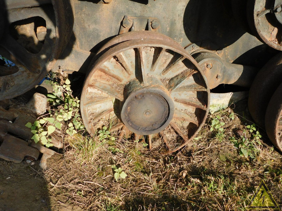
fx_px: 244
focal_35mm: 30
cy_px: 106
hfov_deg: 60.0
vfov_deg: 46.8
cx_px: 141
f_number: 3.2
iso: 125
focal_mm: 5.3
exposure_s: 1/800
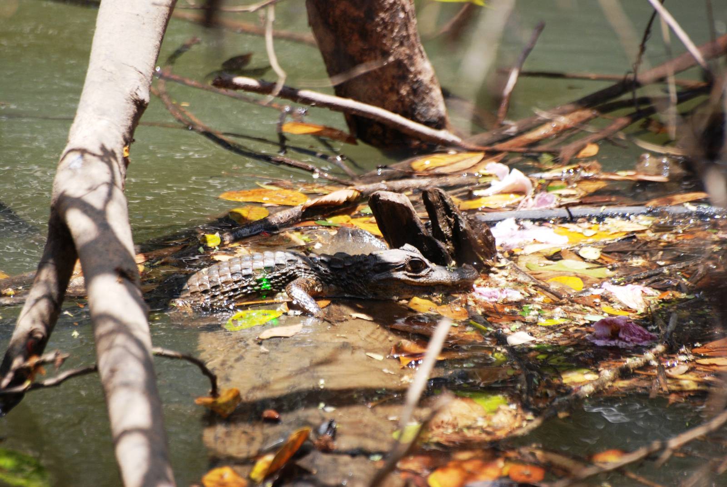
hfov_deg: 4.6
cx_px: 364
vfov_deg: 3.1
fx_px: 9098
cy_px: 244
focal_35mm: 450
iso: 400
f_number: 5.6
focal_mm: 300
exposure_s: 1/640
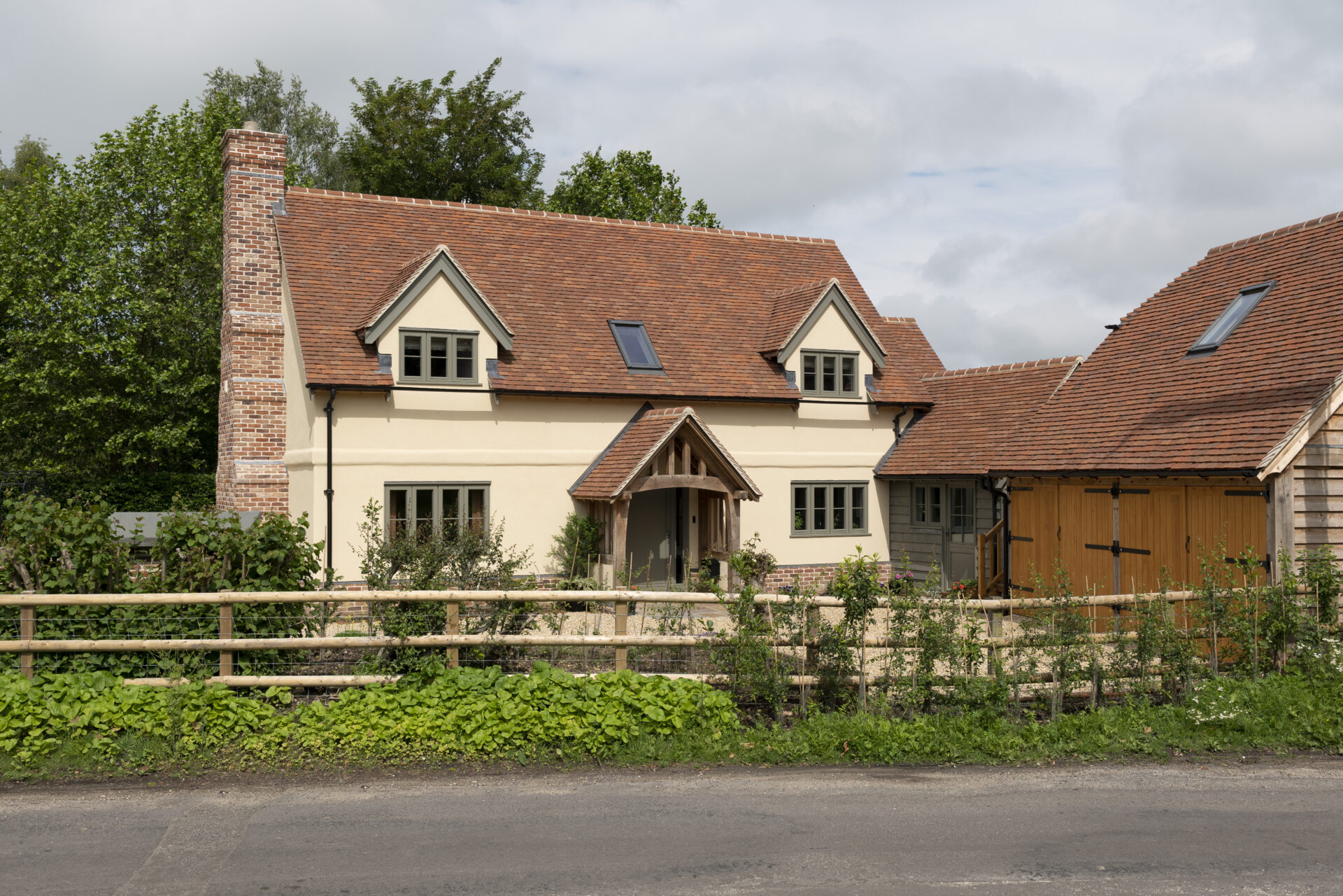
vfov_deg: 38.9
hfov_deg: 55.8
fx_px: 1268
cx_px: 672
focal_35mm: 34
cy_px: 448
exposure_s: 1/500
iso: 100
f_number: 7.1
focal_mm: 34
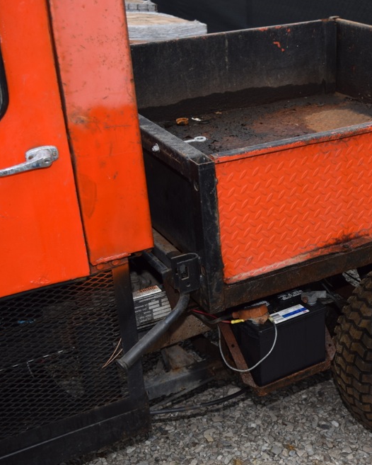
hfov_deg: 24.5
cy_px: 231
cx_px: 349
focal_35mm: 60
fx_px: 825
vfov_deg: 31.4
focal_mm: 28
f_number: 5.6
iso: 100
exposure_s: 1/125
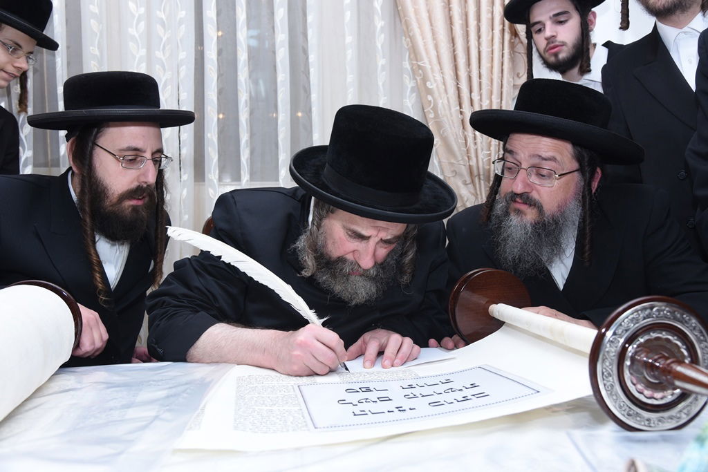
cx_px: 354
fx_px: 629
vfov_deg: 41.1
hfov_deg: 58.7
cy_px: 236
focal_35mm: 32
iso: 800
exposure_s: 1/125
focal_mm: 32
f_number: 5
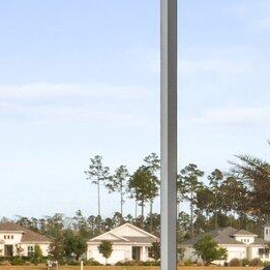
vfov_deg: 17.0
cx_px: 444
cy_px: 277
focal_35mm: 100
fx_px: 882
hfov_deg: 15.6
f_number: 8
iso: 320
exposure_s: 1/5
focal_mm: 10
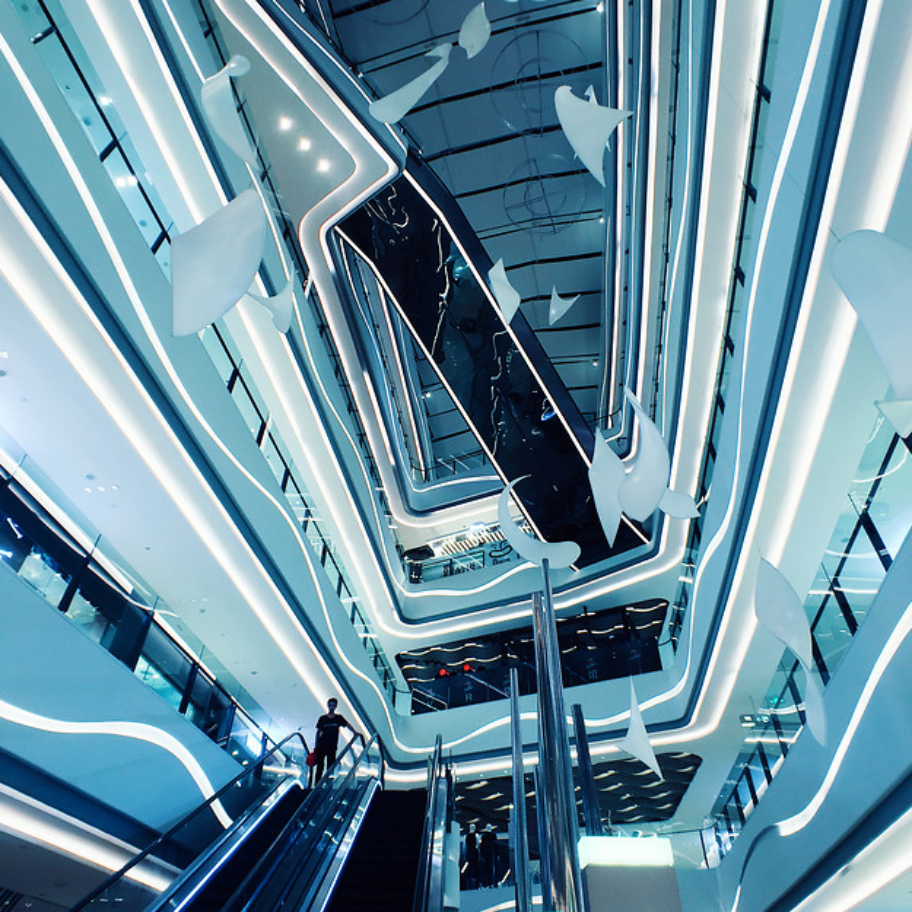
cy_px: 449
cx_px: 465
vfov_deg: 47.2
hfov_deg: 47.2
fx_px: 1043
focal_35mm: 35
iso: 40
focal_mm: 4.15
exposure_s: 1/33
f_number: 2.2
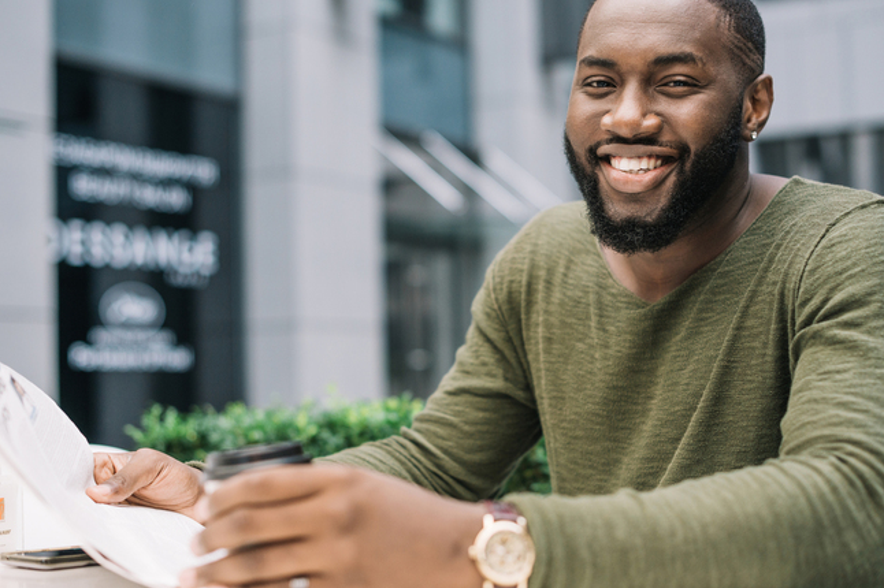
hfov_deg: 35.1
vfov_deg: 23.8
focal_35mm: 57
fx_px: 1399
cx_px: 458
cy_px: 299
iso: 400
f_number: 2.5
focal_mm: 50
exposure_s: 1/160
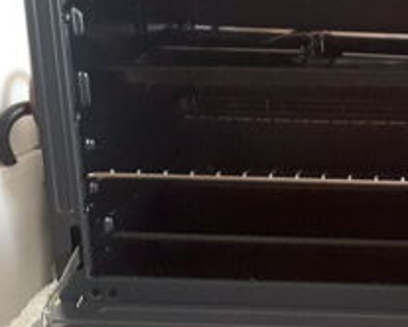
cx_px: 361
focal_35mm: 70
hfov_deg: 26.3
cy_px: 205
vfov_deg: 21.8
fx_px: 846
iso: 500
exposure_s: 1/17
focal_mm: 2.9
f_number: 1.9
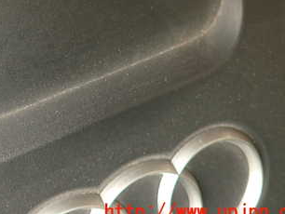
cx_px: 35
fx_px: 404
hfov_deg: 36.7
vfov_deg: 28.4
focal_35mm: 49
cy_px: 15
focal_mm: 4.5
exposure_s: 1/40
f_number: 2
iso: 200
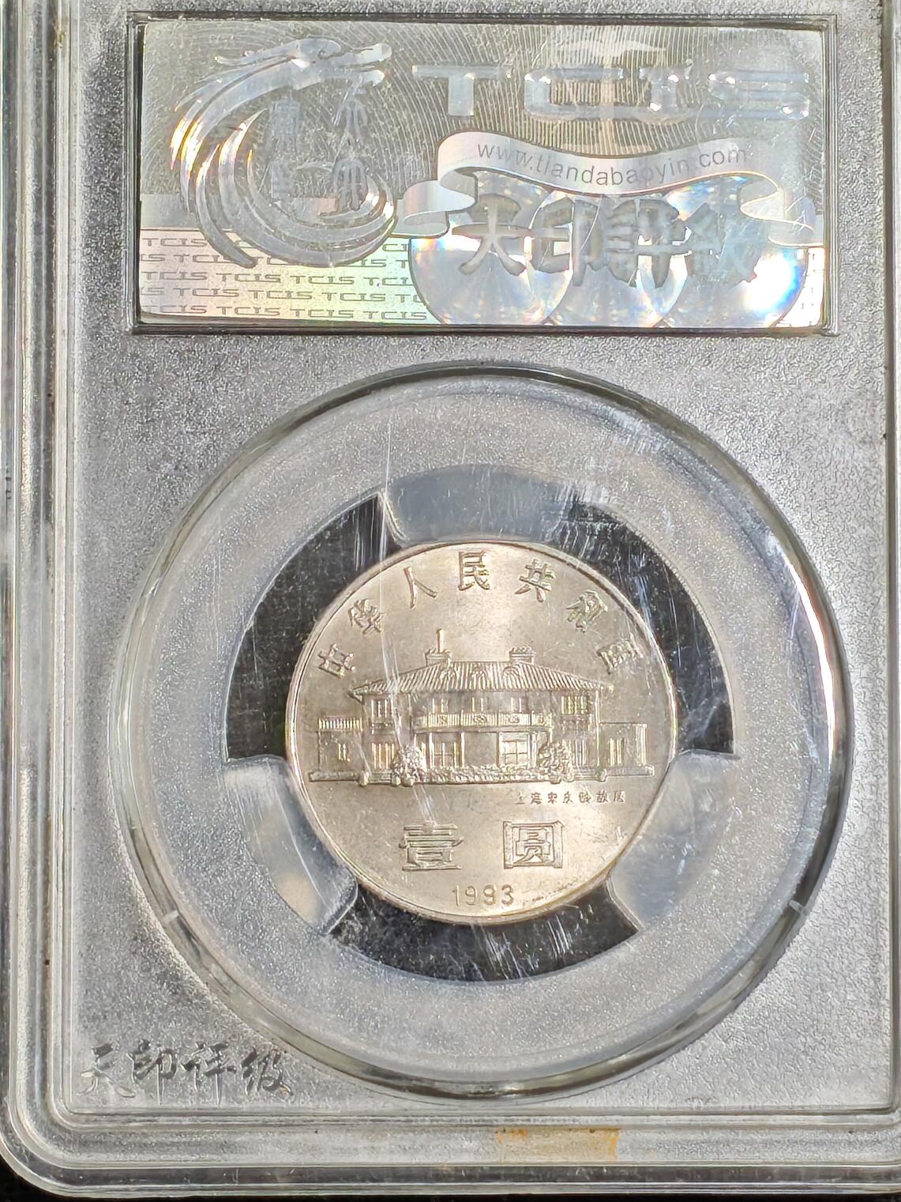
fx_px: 4927
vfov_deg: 13.9
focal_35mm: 142
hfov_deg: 10.4
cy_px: 556
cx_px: 470
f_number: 1.5
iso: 50
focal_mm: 4.94
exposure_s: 1/1057
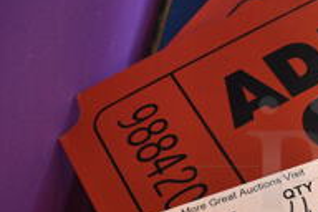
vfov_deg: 15.8
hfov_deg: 22.0
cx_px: 371
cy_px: 172
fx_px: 760
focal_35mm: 86
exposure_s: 1/125
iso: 2000
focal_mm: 18
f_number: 3.5
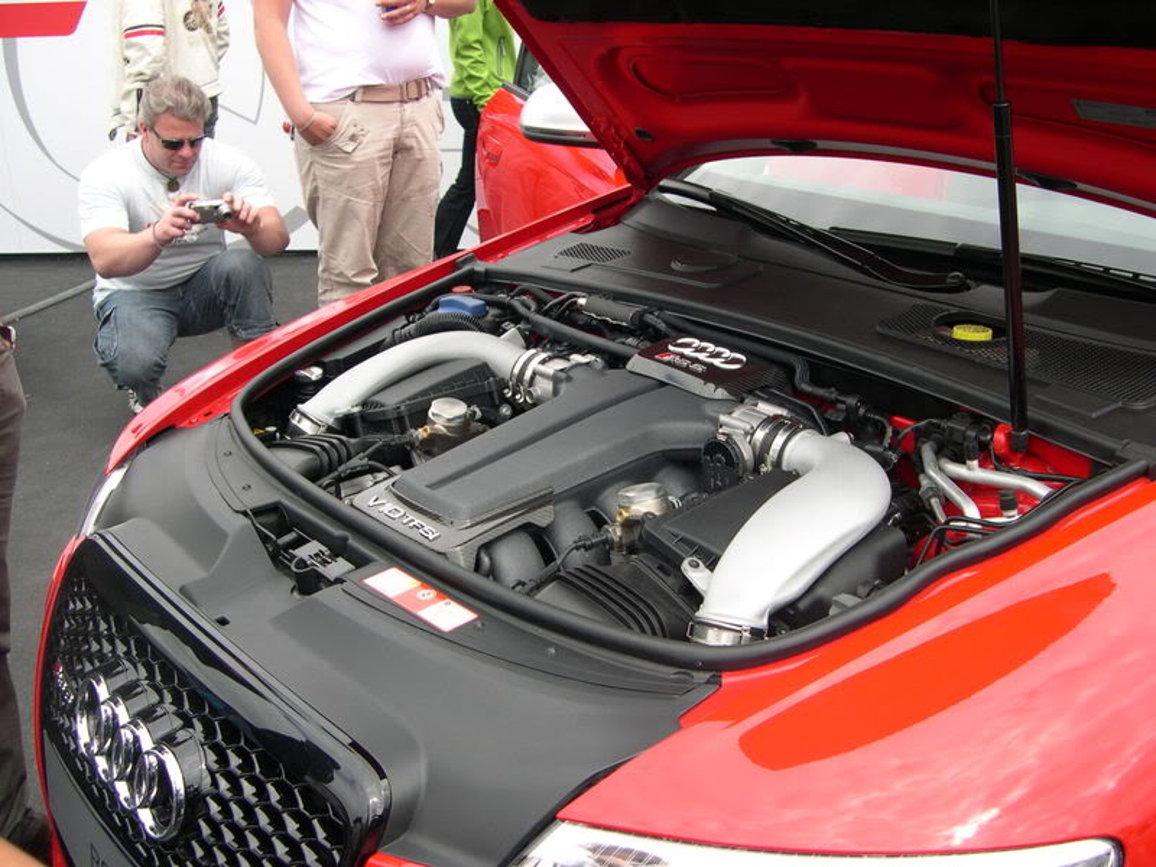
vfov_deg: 37.7
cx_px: 578
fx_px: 1269
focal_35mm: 38
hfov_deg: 49.0
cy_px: 434
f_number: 2.8
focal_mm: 8
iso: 100
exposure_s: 1/458
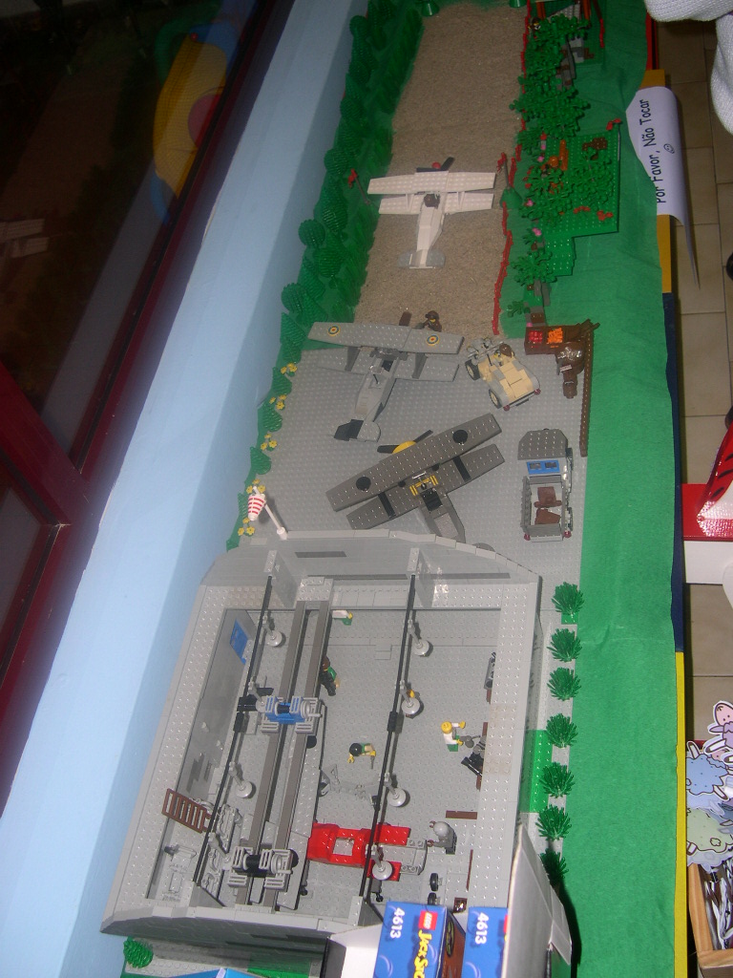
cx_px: 366
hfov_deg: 37.7
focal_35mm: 38
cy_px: 489
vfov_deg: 49.0
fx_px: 1073
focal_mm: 8
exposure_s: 1/60
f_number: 2.8
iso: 100
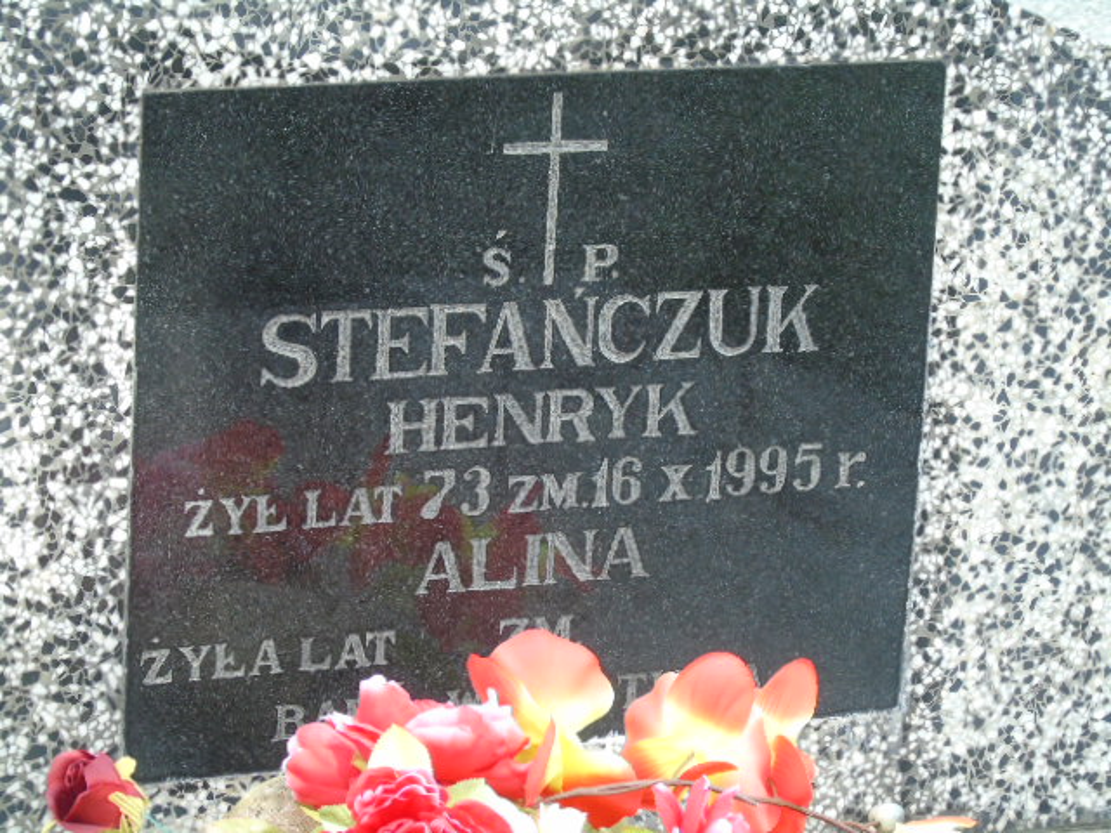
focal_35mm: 162
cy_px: 416
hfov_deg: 12.2
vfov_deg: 9.2
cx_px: 556
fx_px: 5199
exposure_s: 1/125
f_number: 4.9
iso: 200
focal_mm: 29
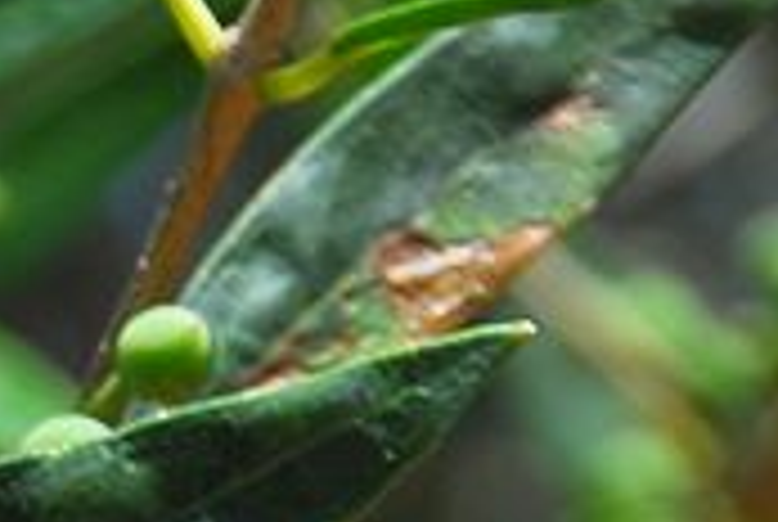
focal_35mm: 894
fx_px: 19353
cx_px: -162
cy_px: 490
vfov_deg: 1.5
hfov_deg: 2.3
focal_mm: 120
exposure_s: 1/80
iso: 100
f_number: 11
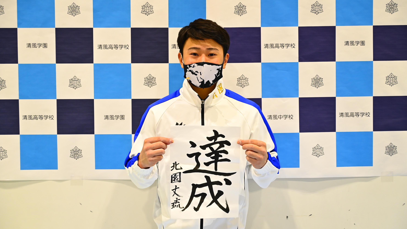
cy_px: 120
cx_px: 205
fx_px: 723
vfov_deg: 18.0
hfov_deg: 31.4
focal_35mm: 67
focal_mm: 63
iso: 1000
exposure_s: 1/160
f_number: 4
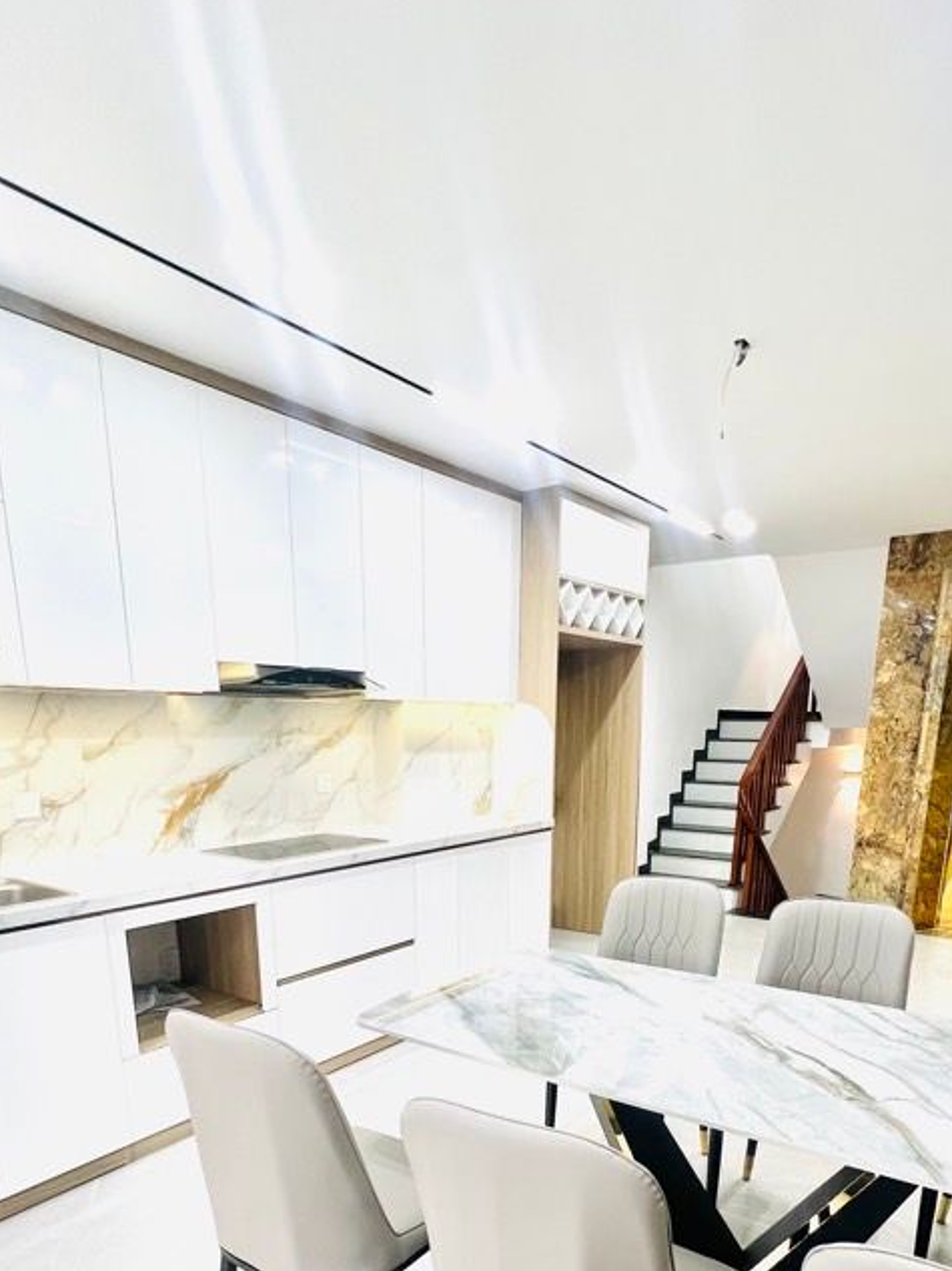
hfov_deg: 63.4
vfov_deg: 73.5
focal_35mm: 21
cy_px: 952
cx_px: 475
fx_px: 771
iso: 64
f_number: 1.8
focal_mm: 1.57
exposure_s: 1/100
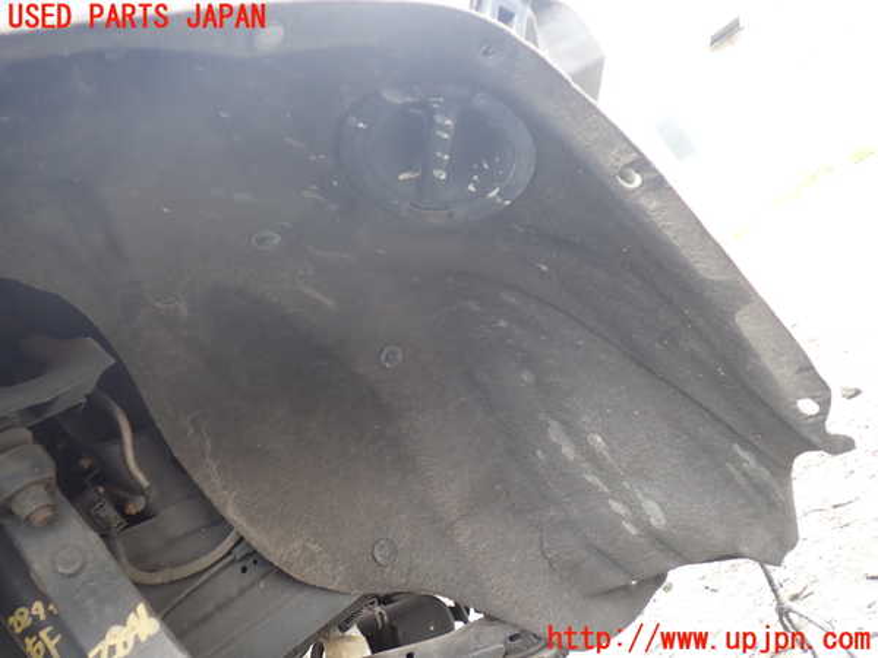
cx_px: 439
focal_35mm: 30
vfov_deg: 46.8
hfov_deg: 60.0
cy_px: 329
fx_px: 761
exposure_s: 1/60
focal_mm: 5.4
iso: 125
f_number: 2.3
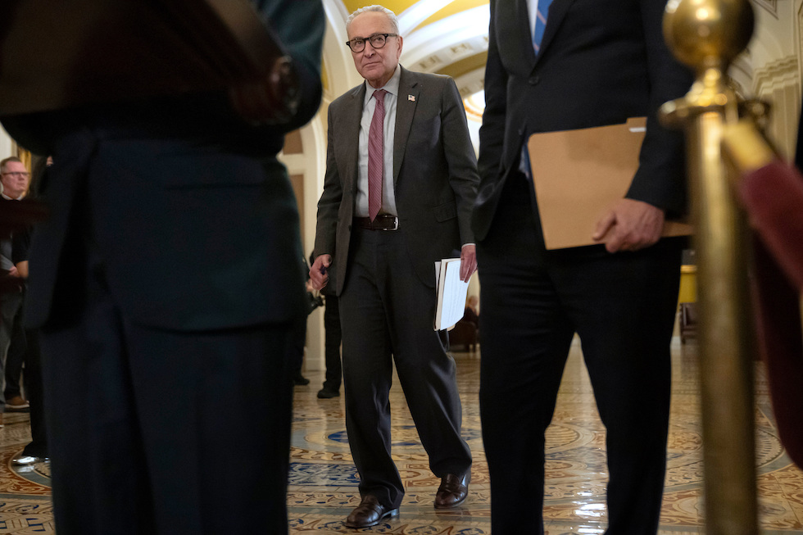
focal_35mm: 39
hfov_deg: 49.6
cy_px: 268
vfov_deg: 34.2
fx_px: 870
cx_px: 402
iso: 8000
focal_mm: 39
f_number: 2.8
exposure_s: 1/250
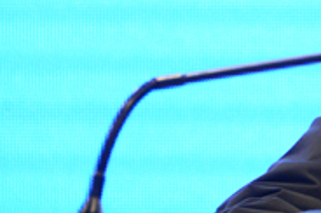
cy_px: -11
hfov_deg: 3.1
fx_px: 5812
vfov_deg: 2.1
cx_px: 626
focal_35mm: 653
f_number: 5.6
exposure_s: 1/125
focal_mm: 150
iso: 3200
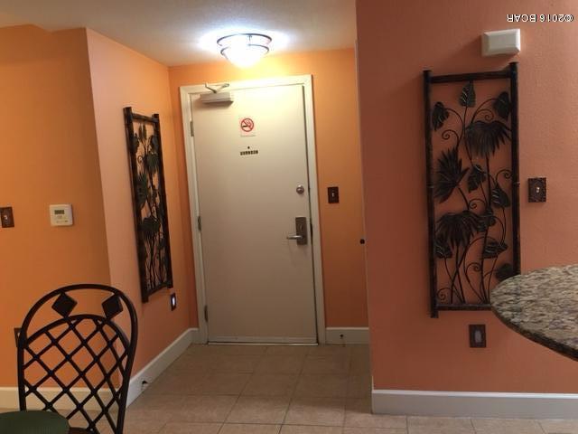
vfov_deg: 48.2
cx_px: 289
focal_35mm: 29
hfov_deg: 61.7
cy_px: 217
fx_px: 484
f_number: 2.2
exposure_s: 1/30
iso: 250
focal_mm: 4.15
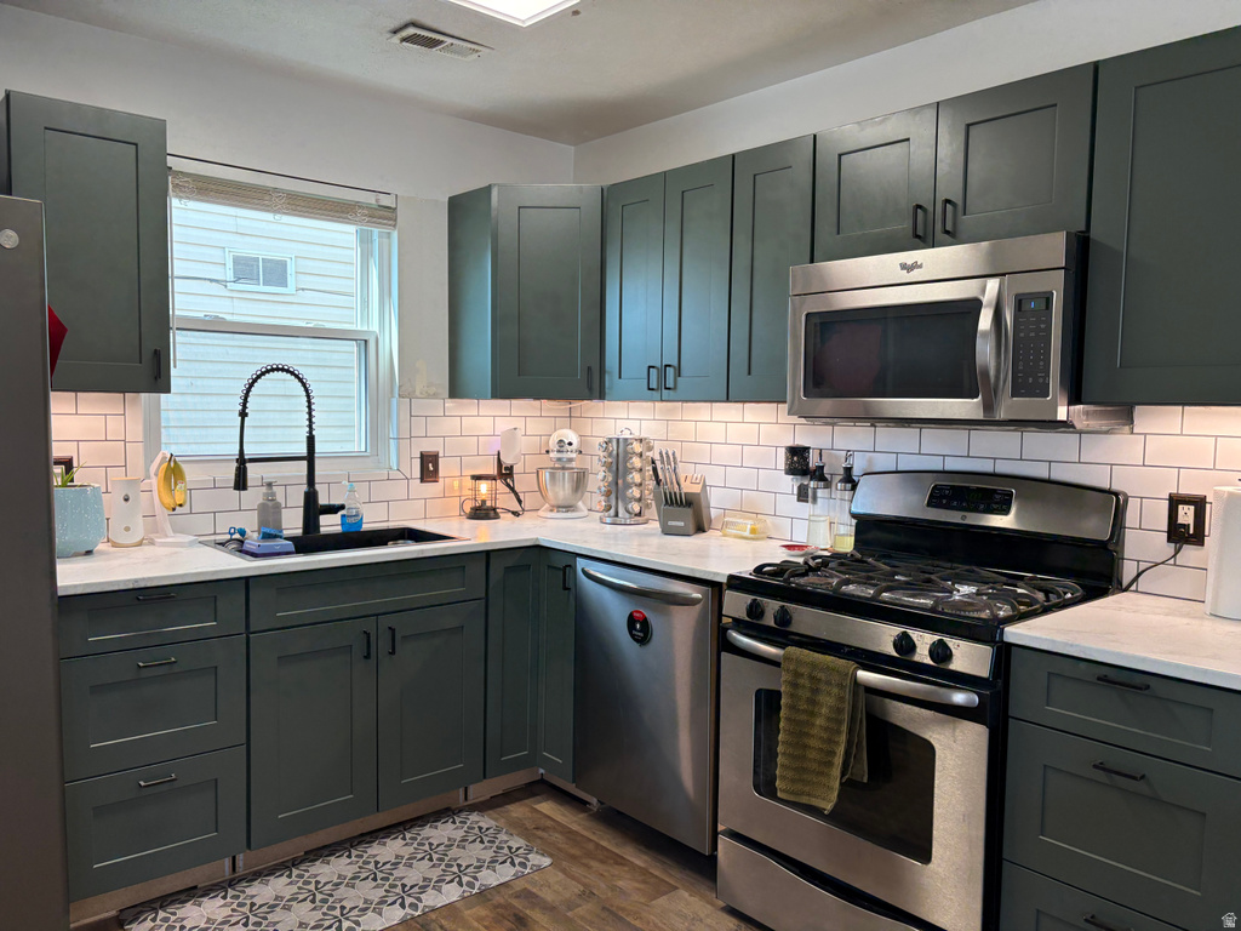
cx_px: 620
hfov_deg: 67.3
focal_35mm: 26
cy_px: 466
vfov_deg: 53.1
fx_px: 932
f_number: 1.6
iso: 64
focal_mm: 5.96
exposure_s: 1/120
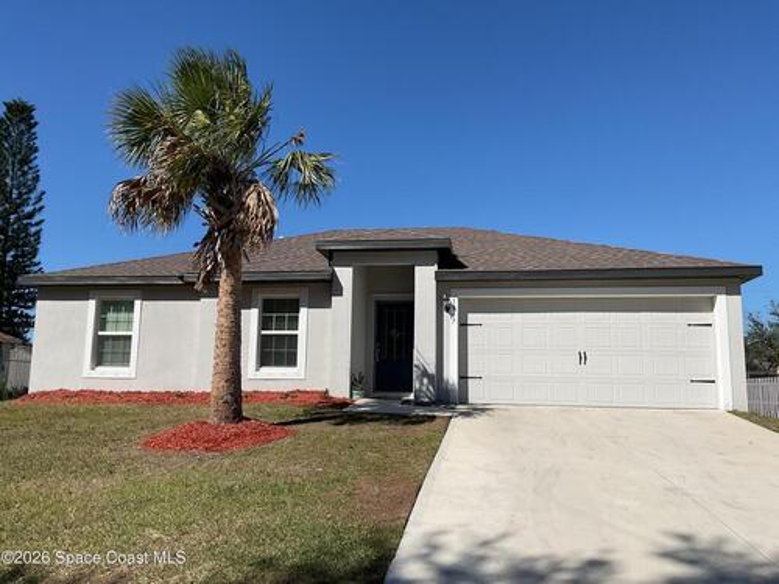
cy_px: 292
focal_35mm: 29
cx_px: 390
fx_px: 653
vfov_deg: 48.2
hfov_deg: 61.7
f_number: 1.8
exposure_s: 1/3534
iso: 16
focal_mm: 3
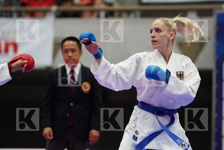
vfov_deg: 4.6
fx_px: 1867
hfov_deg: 6.9
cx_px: 112
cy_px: 75
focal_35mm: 300
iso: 4000
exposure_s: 1/1000
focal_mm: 200
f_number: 2.8
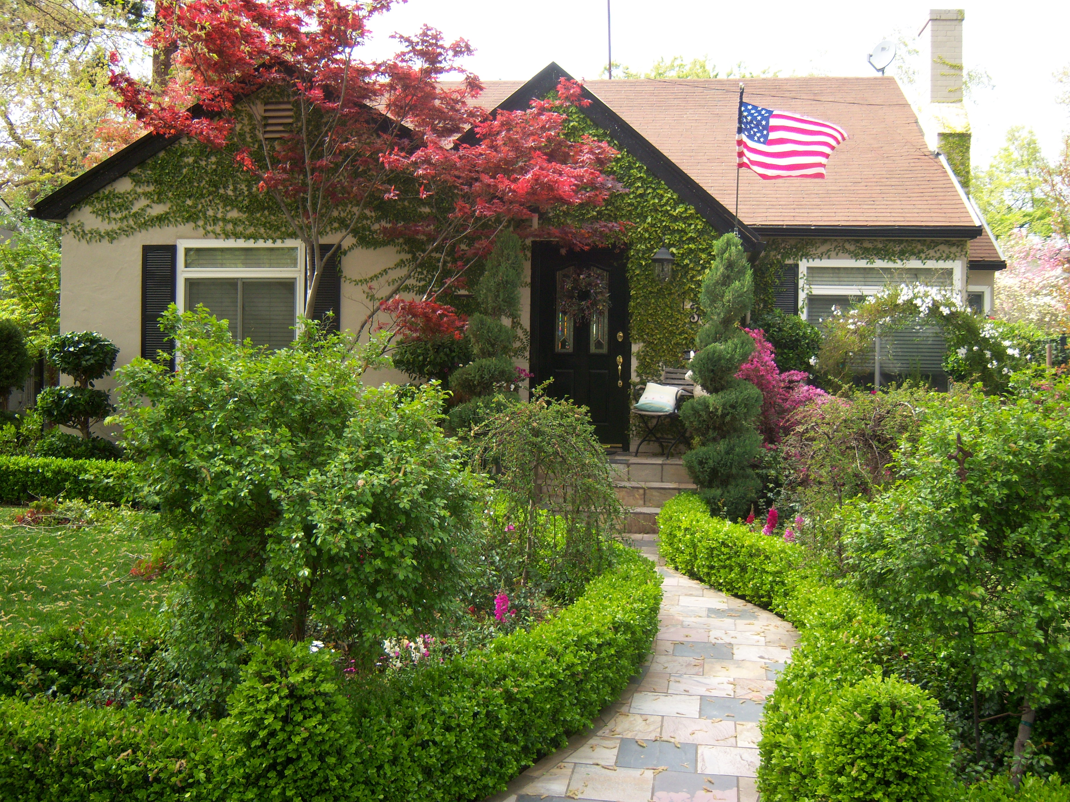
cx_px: 535
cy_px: 401
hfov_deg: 51.4
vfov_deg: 39.7
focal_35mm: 36
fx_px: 1113
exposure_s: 1/320
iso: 80
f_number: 2.8
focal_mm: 7.5
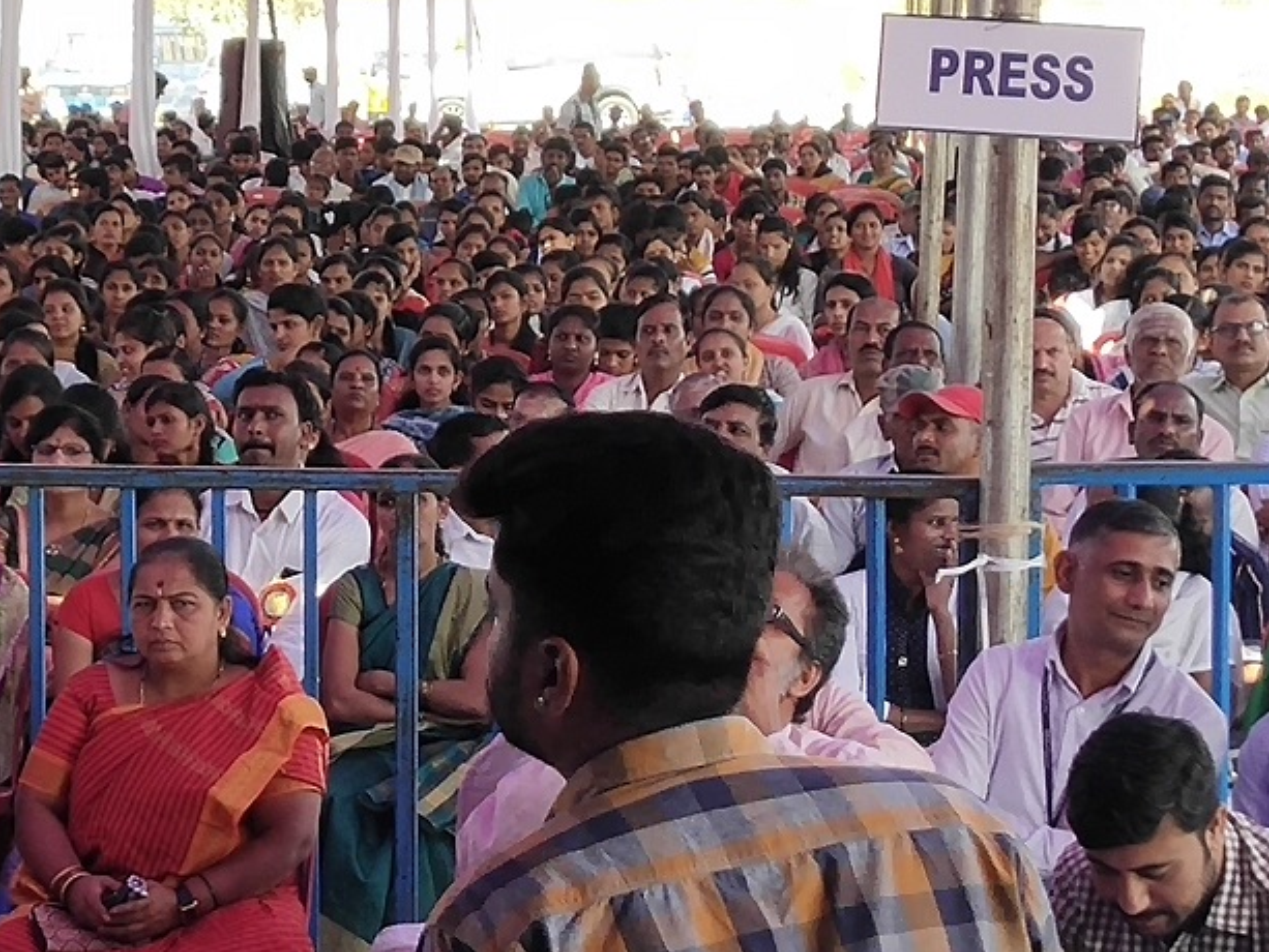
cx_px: 360
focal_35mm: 74
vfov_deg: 19.9
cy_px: 445
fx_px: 2713
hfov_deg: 26.1
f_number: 1.8
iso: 108
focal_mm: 3.95
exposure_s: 1/299
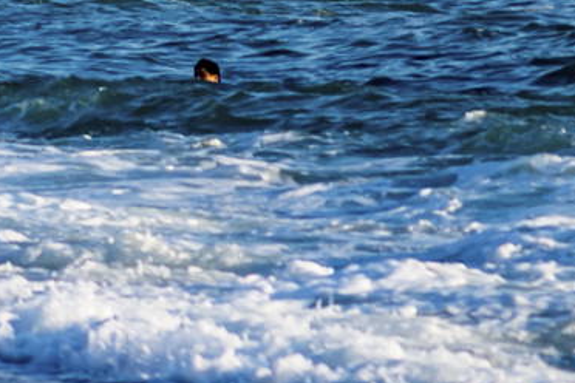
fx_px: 15652
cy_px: -534
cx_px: -774
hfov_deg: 2.1
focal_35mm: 980
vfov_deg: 1.4
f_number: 10
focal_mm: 190
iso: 160
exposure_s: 1/200
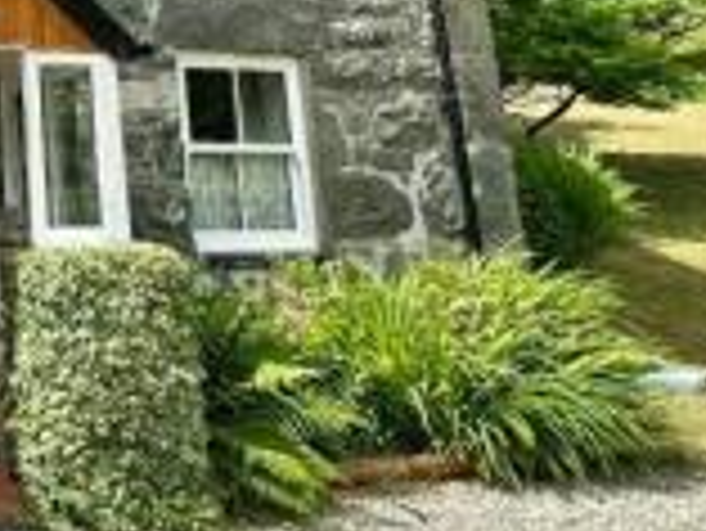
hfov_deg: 30.2
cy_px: -52
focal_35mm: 52
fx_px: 1061
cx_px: -182
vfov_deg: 26.0
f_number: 2.2
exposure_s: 1/636
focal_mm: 2.22
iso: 40
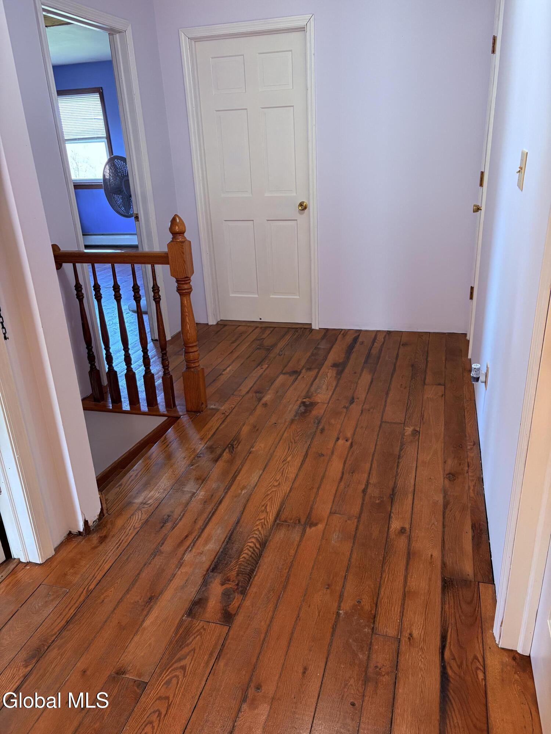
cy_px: 367
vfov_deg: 67.3
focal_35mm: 26
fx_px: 552
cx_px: 276
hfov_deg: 53.1
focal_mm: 5.96
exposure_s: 1/60
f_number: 1.6
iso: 250
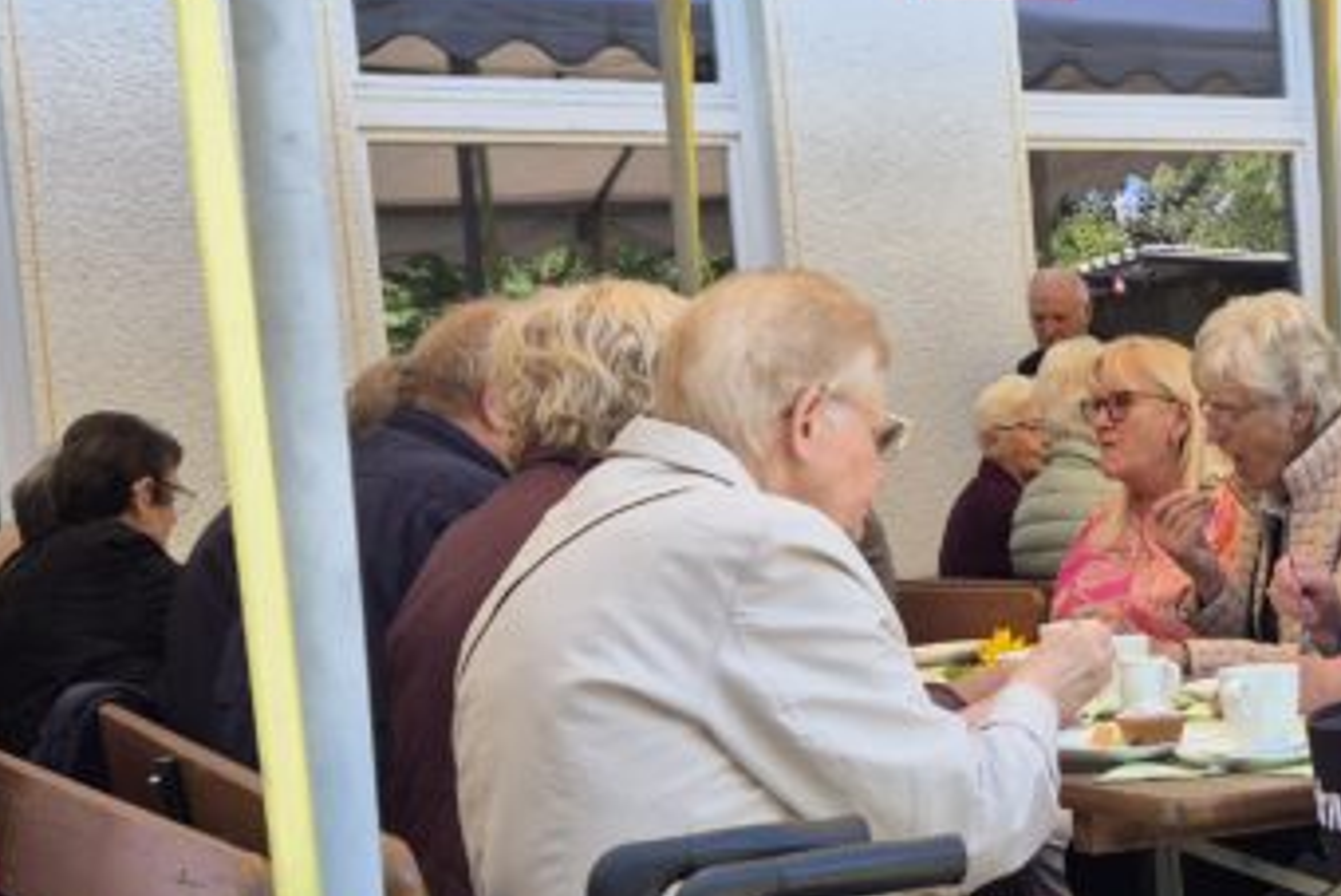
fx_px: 2683
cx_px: 1440
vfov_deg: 18.9
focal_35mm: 72
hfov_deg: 26.1
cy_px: 635
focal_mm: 5.4
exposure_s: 1/182
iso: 25
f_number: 1.8
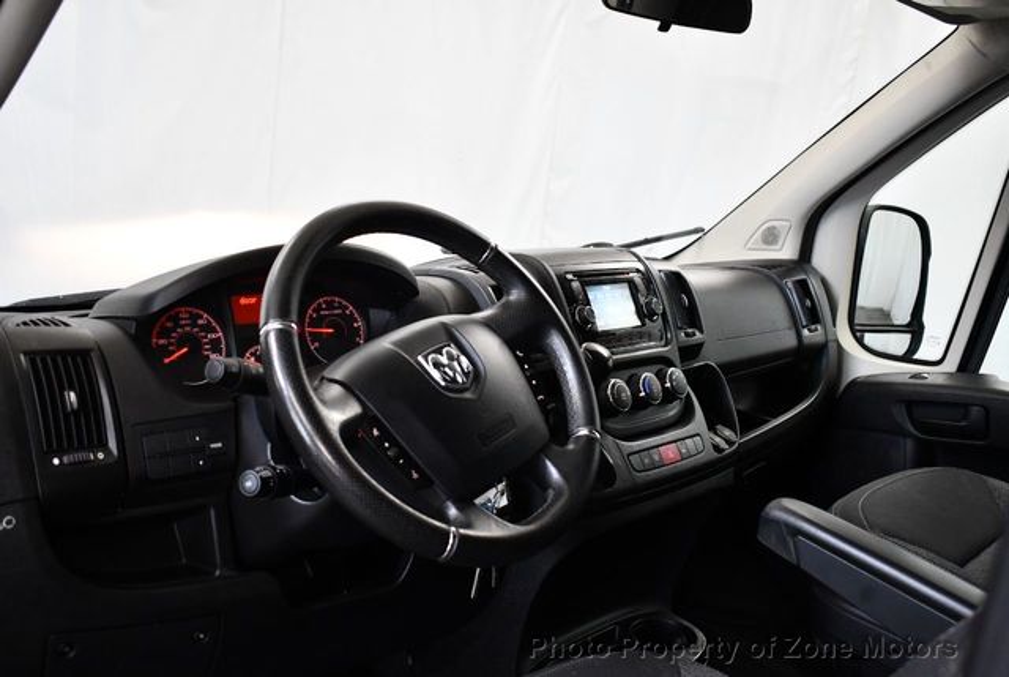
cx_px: 504
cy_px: 338
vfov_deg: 37.0
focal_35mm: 36
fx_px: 1011
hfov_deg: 53.1
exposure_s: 1/125
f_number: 3.5
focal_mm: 18
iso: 1600
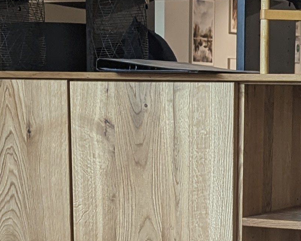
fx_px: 1069
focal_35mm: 120
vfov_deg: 12.5
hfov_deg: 15.9
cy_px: 303
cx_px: 228
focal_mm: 6.81
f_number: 1.85
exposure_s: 1/100
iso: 159
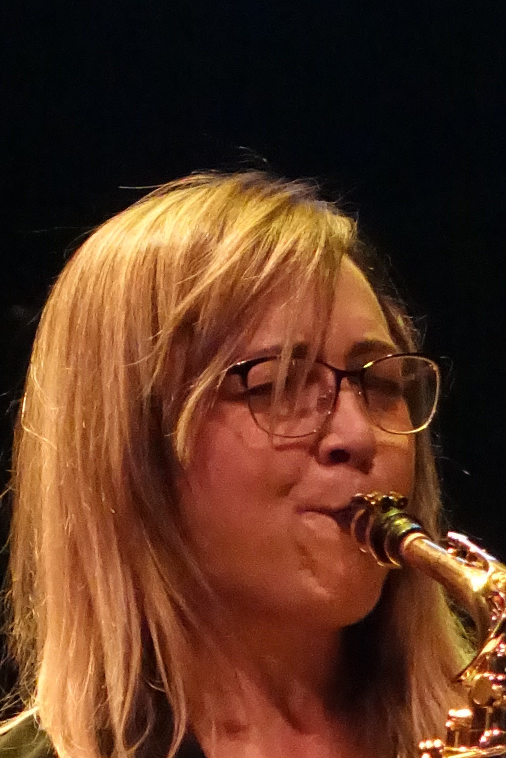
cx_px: 311
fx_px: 14905
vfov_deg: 2.9
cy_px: 1098
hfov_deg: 1.9
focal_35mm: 707
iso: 6400
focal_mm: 73.3
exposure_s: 1/160
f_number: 2.8
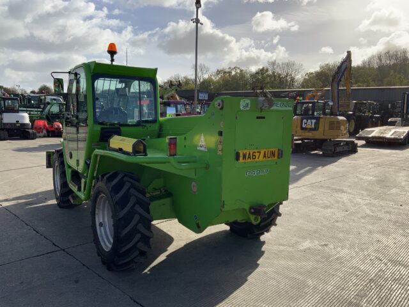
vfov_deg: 48.2
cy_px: 154
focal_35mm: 29
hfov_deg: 61.7
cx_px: 204
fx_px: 343
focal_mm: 3
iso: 20
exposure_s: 1/3125
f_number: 1.8
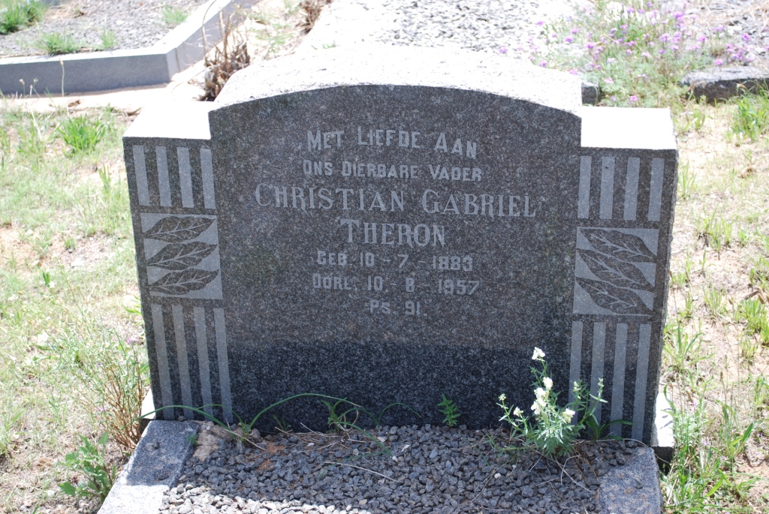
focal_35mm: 60
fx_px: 1283
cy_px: 257
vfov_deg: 22.7
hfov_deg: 33.4
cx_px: 384
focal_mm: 40
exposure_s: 1/125
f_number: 5.6
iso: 100
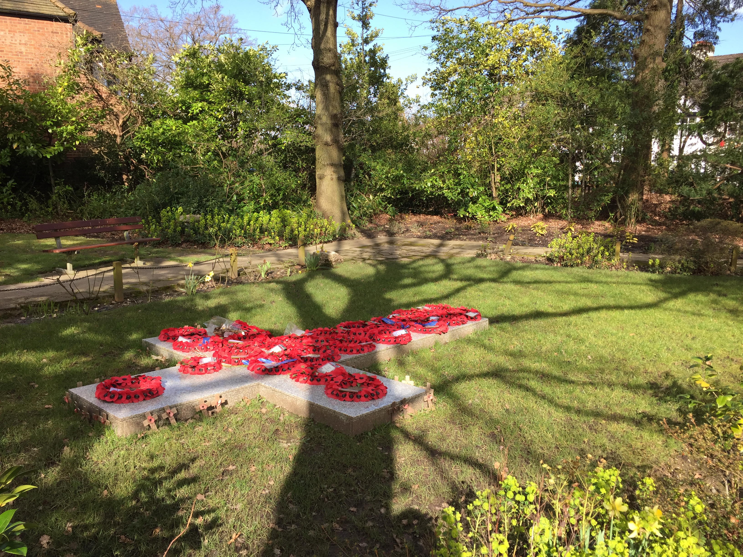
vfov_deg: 48.2
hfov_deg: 61.7
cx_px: 372
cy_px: 278
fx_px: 622
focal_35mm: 29
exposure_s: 1/659
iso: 32
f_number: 2.2
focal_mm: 4.15
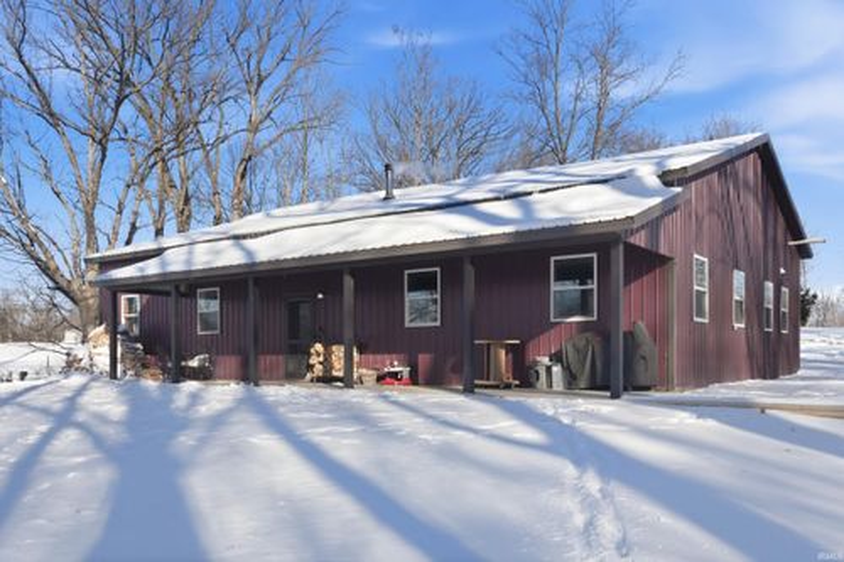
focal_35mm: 29
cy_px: 281
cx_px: 422
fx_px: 685
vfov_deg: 44.6
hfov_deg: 63.2
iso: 800
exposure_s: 1/4000
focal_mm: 19.5
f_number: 5
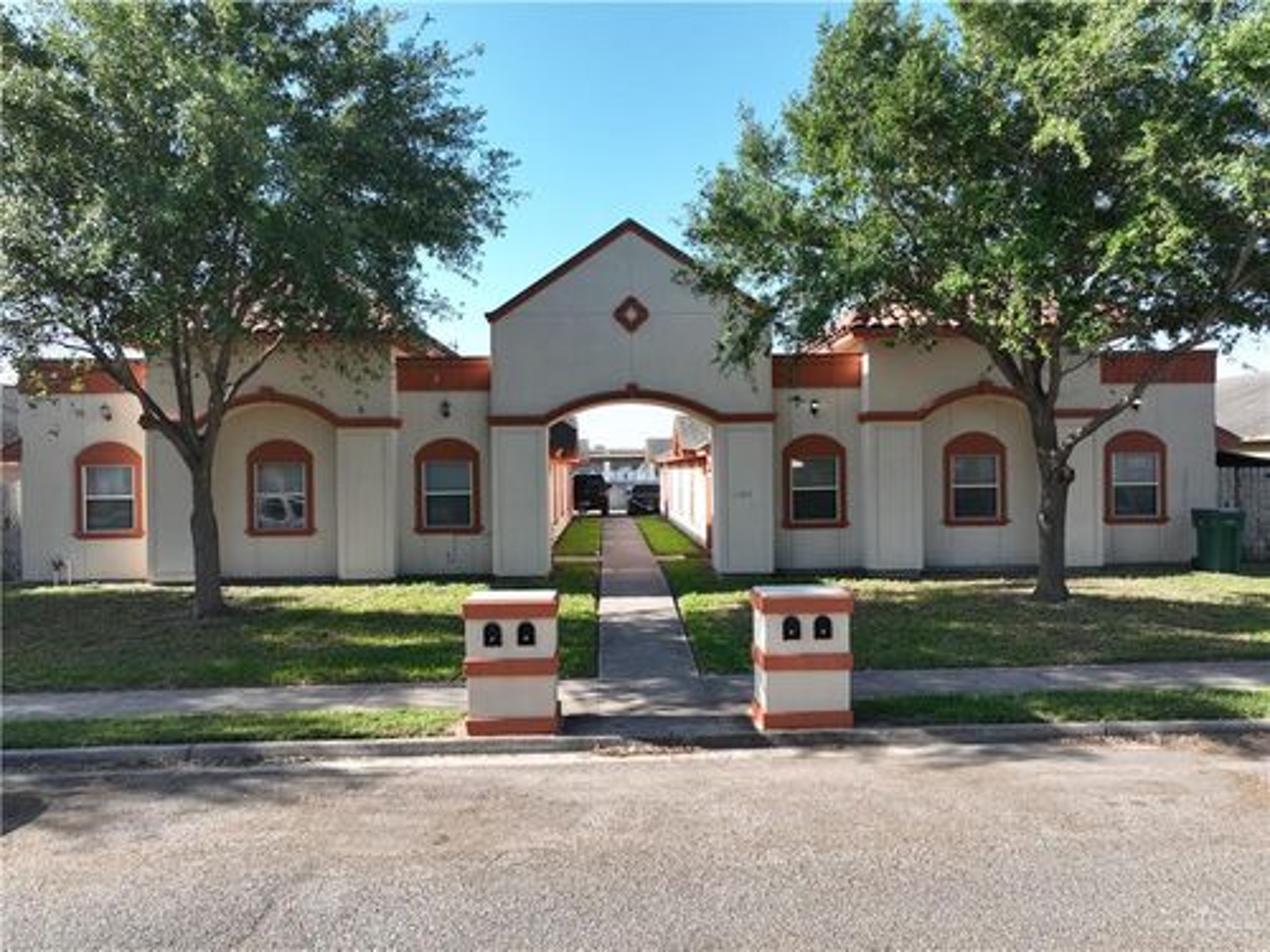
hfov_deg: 71.6
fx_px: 881
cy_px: 476
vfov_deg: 56.8
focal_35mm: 24
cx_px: 635
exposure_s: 1/800
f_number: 2.8
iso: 110
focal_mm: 12.29
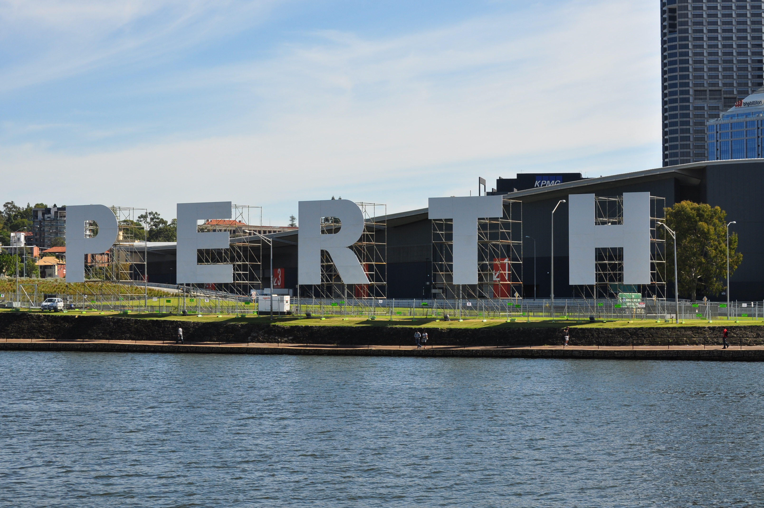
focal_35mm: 82
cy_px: 254
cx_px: 382
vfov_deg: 16.5
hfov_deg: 24.6
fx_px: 1749
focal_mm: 55
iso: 200
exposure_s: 1/320
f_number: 10
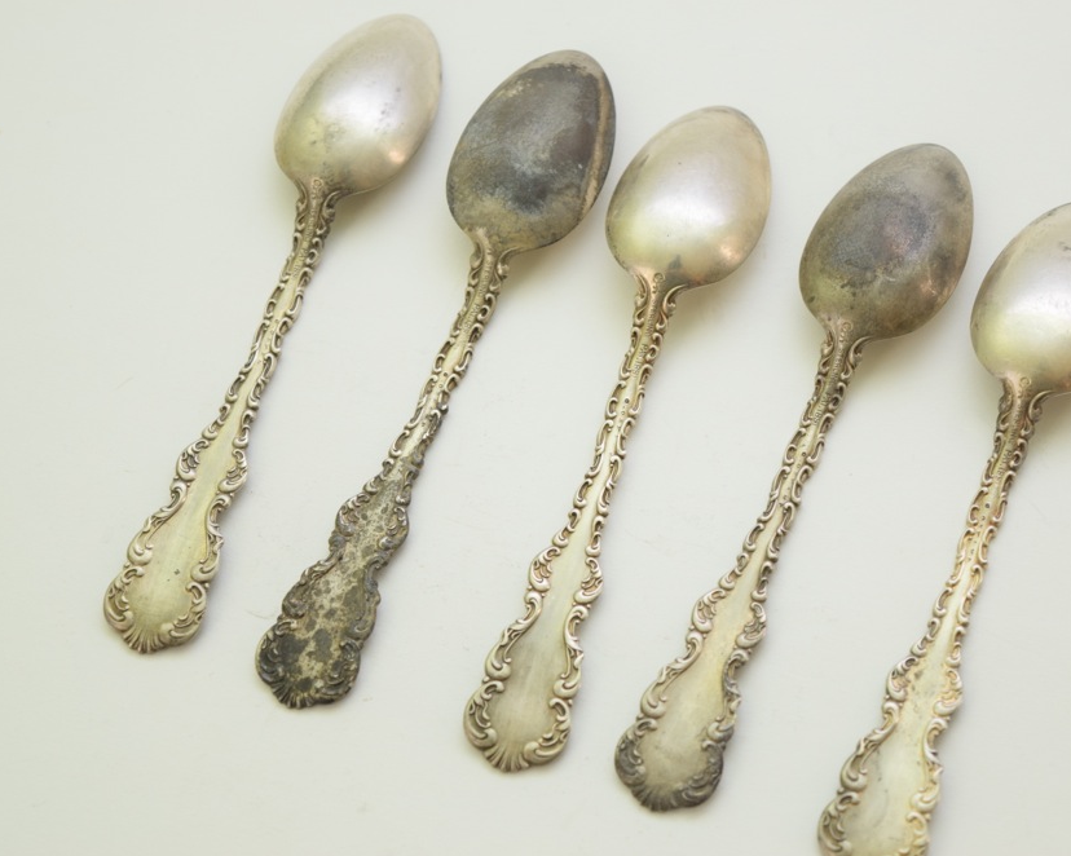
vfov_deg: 16.4
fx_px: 2965
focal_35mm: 94
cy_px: 430
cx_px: 589
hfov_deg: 20.5
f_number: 5.6
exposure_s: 1/125
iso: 560
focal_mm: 55
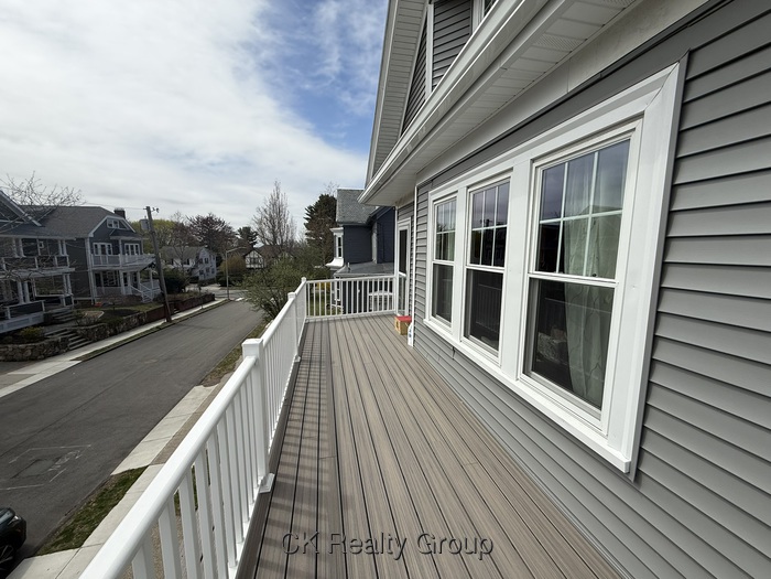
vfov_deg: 85.7
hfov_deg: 102.1
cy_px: 290
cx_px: 386
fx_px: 312
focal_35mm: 14
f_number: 2.2
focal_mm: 2.22
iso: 50
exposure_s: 1/3460
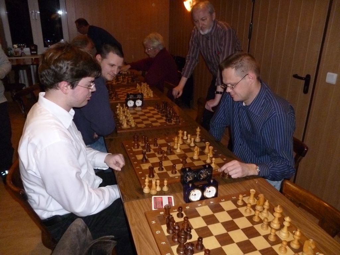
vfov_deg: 49.7
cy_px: 128
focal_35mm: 28
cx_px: 170
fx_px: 275
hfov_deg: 63.4
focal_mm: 5
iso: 500
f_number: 3.1
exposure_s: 1/60
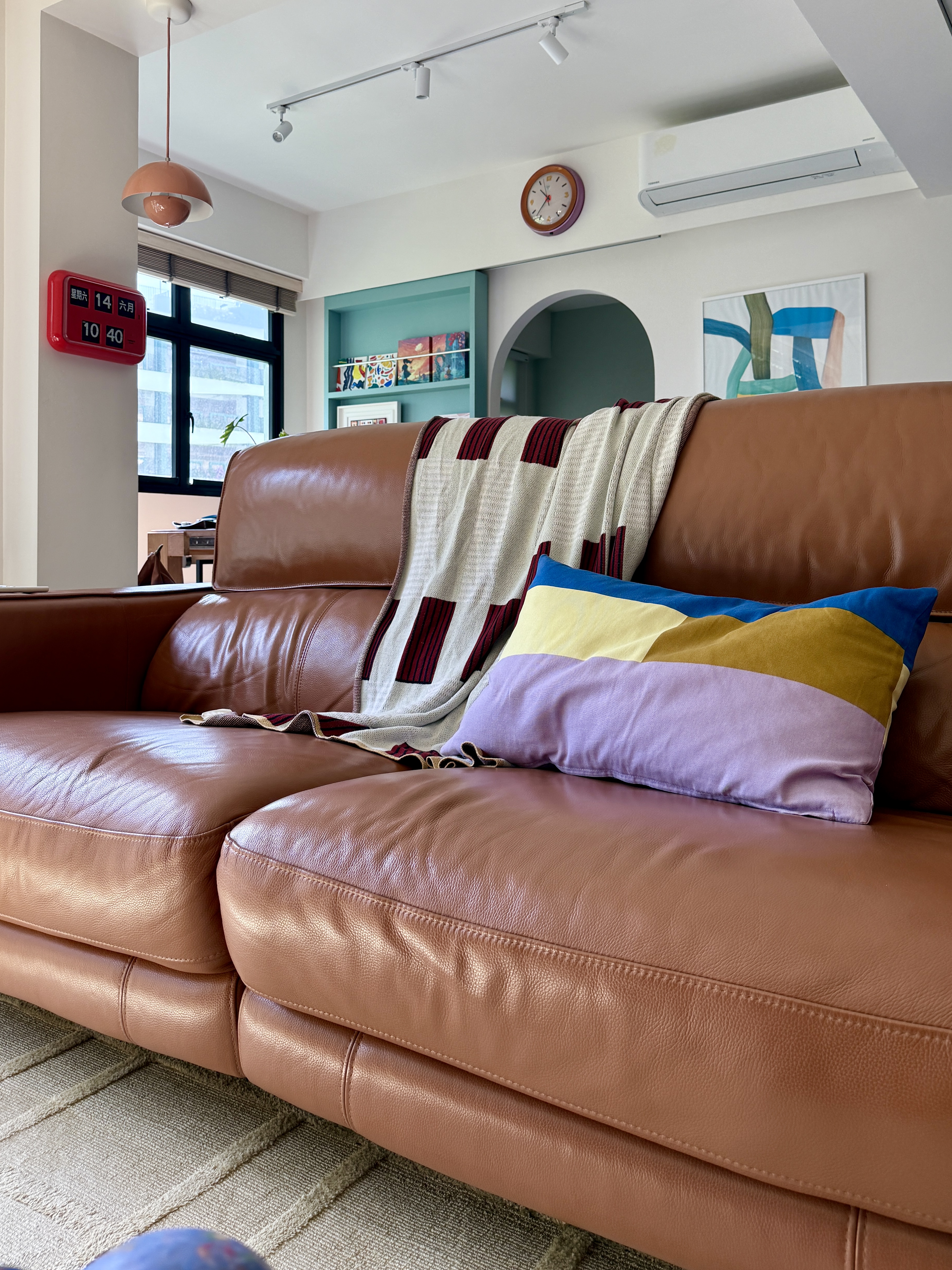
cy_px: 533
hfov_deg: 49.7
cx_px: 446
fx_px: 1027
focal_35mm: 28
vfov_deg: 63.1
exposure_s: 1/229
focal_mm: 6.76
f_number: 1.78
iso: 125
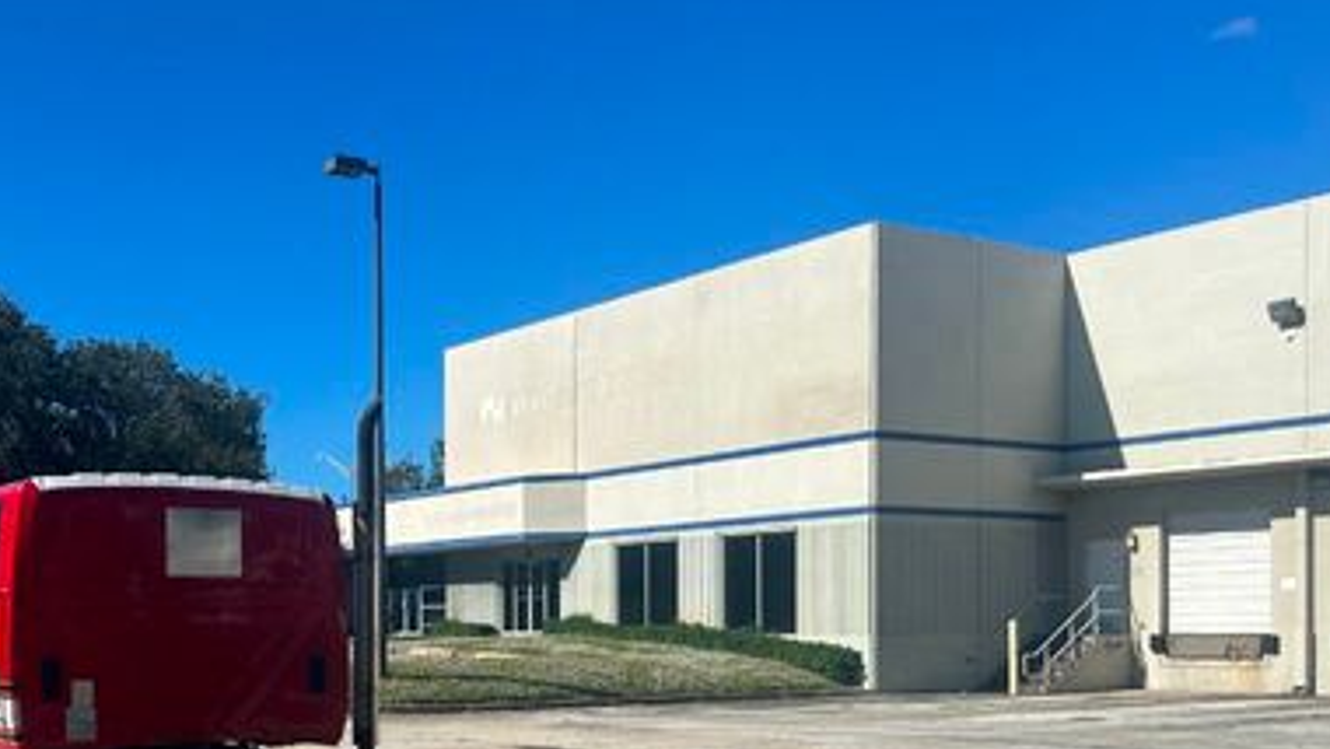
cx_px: 378
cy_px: 634
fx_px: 1552
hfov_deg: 45.2
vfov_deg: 26.5
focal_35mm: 44
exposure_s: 1/6623
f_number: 1.78
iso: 80
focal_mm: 6.86
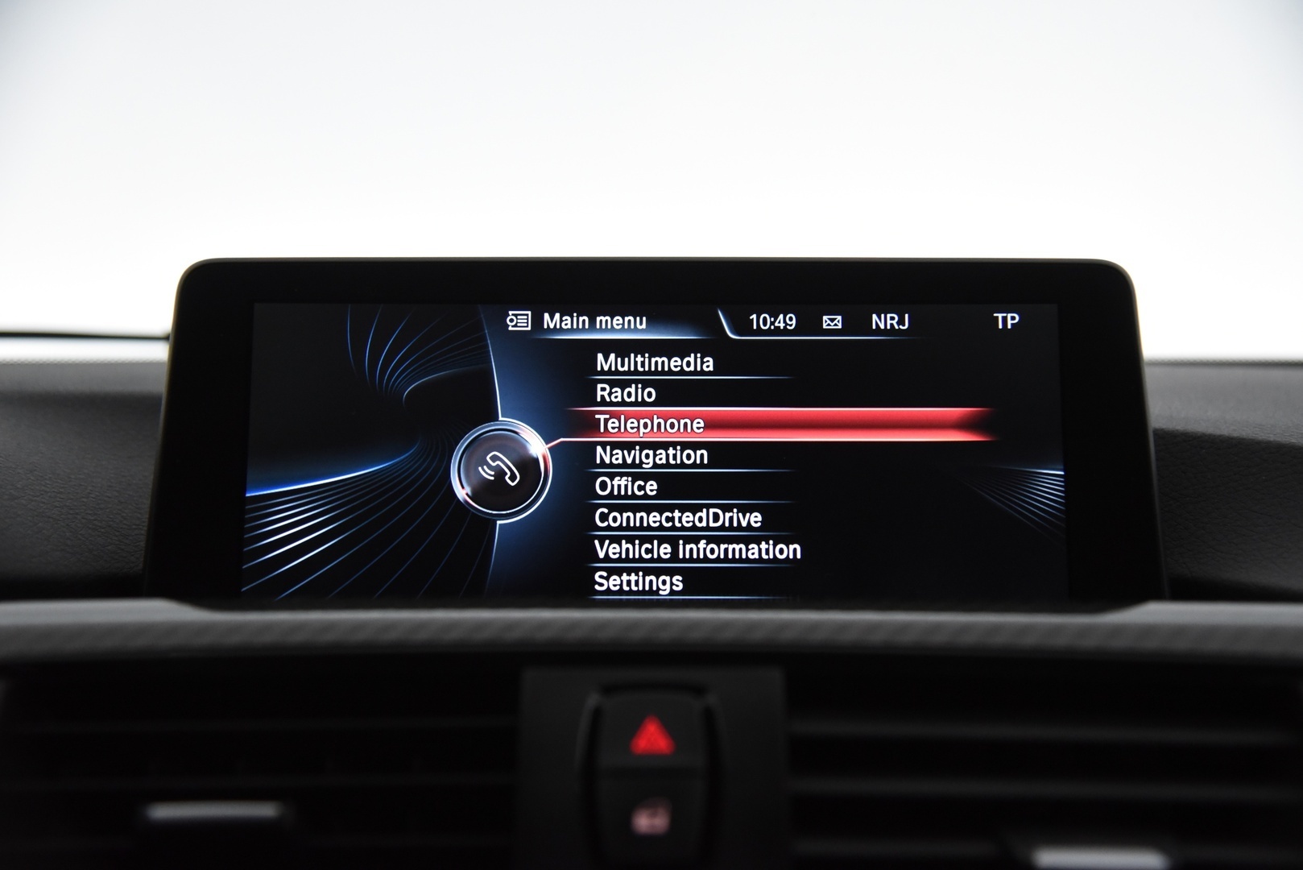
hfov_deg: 38.2
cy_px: 435
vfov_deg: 26.0
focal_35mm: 52
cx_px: 652
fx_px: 1883
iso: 4000
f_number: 4
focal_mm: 52
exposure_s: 1/100
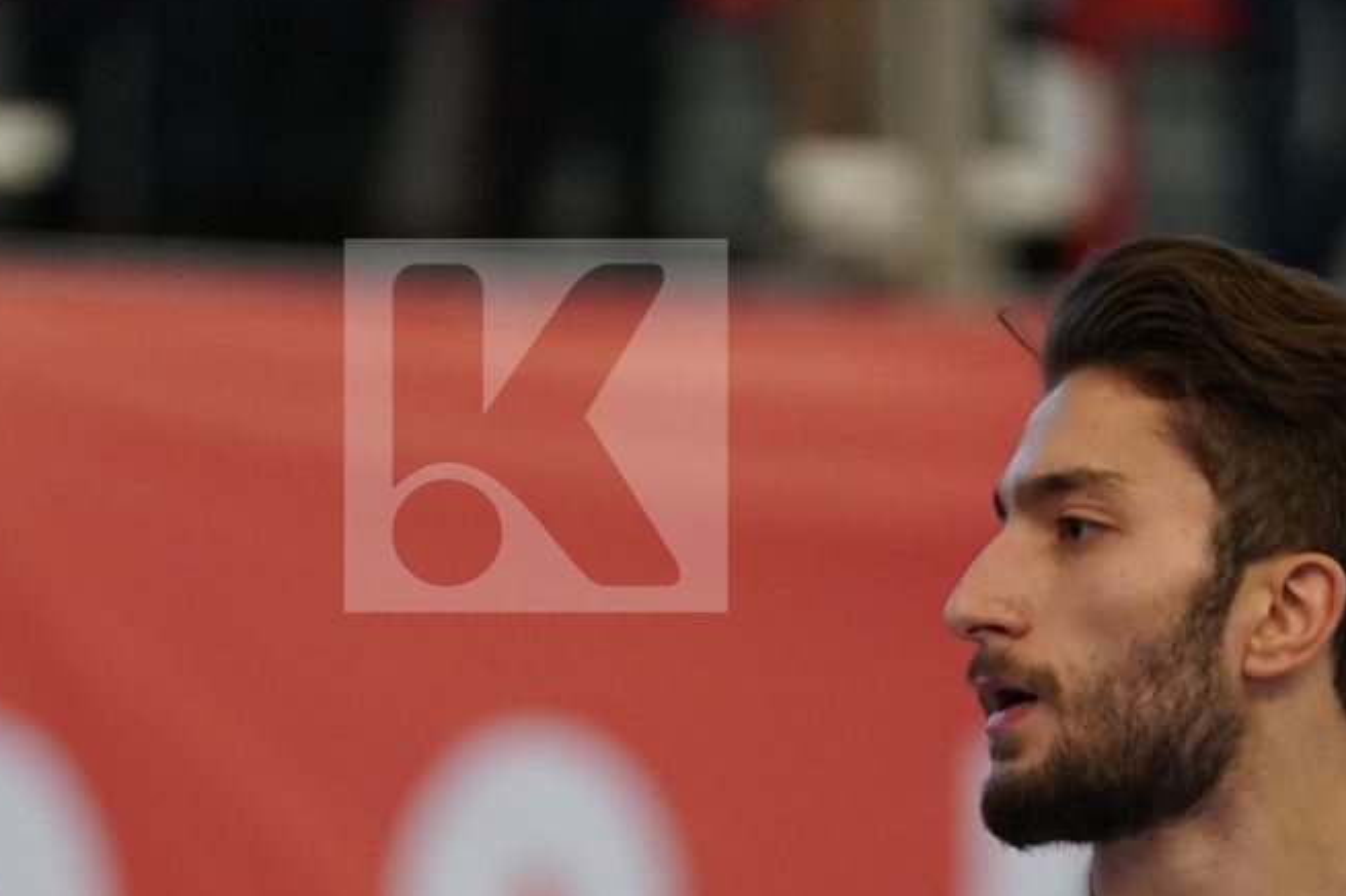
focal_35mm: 462
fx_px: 17264
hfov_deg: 4.5
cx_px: 536
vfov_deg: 3.0
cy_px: 1153
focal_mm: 168
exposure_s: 1/1000
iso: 1600
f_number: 2.8
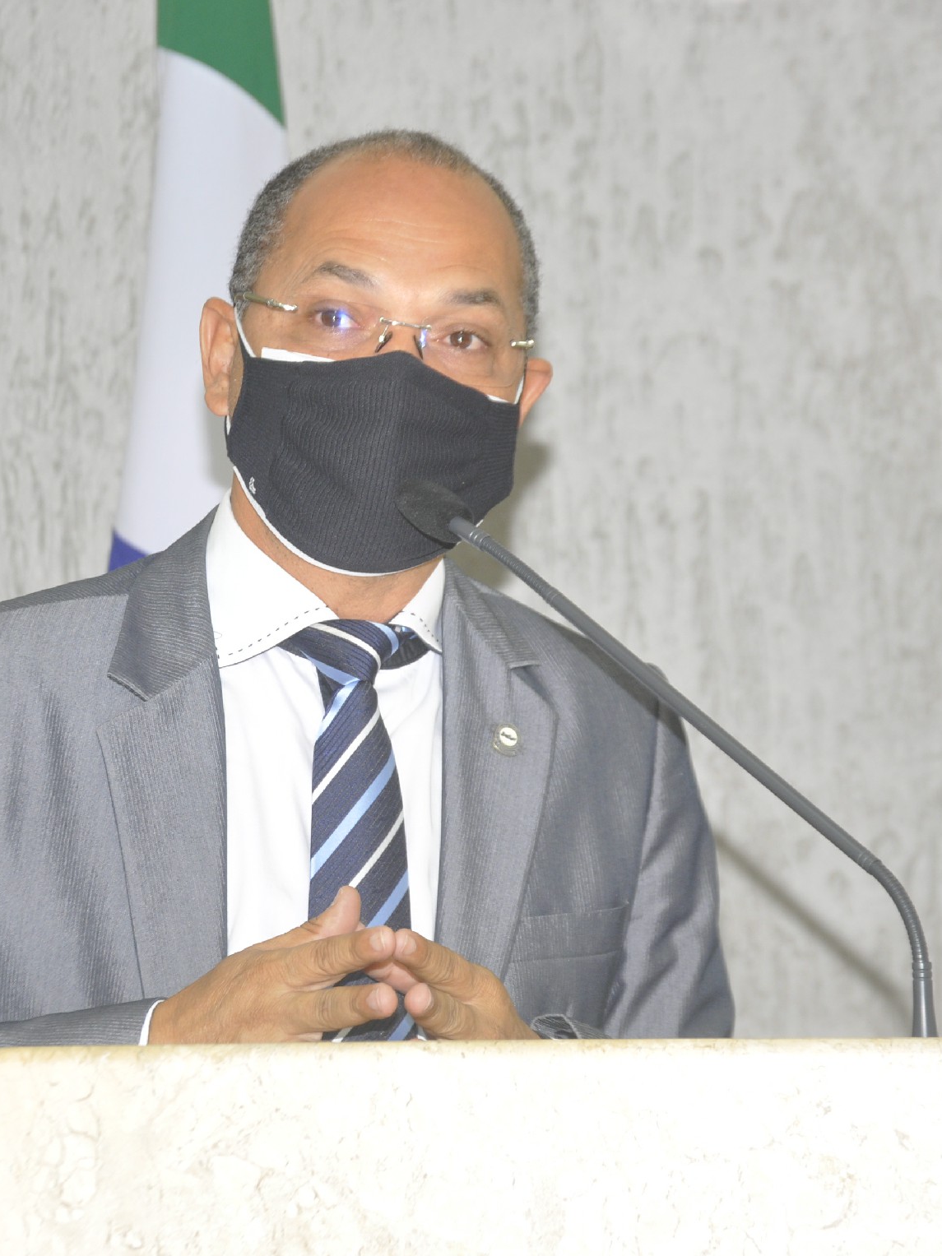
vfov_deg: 8.3
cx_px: 378
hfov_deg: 6.2
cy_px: 602
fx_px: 8628
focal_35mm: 238
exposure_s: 1/60
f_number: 5.6
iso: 400
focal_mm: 105
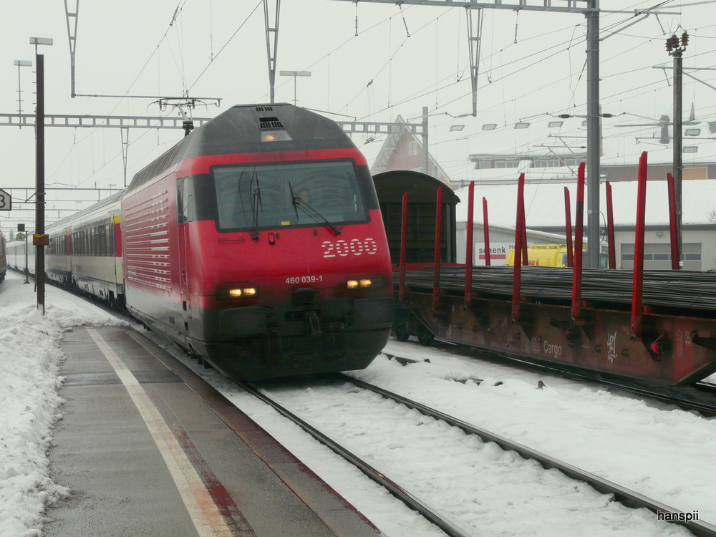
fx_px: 1365
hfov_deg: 29.4
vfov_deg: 22.3
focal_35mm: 66
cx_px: 358
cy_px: 268
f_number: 7.1
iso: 100
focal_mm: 10.8
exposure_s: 1/400
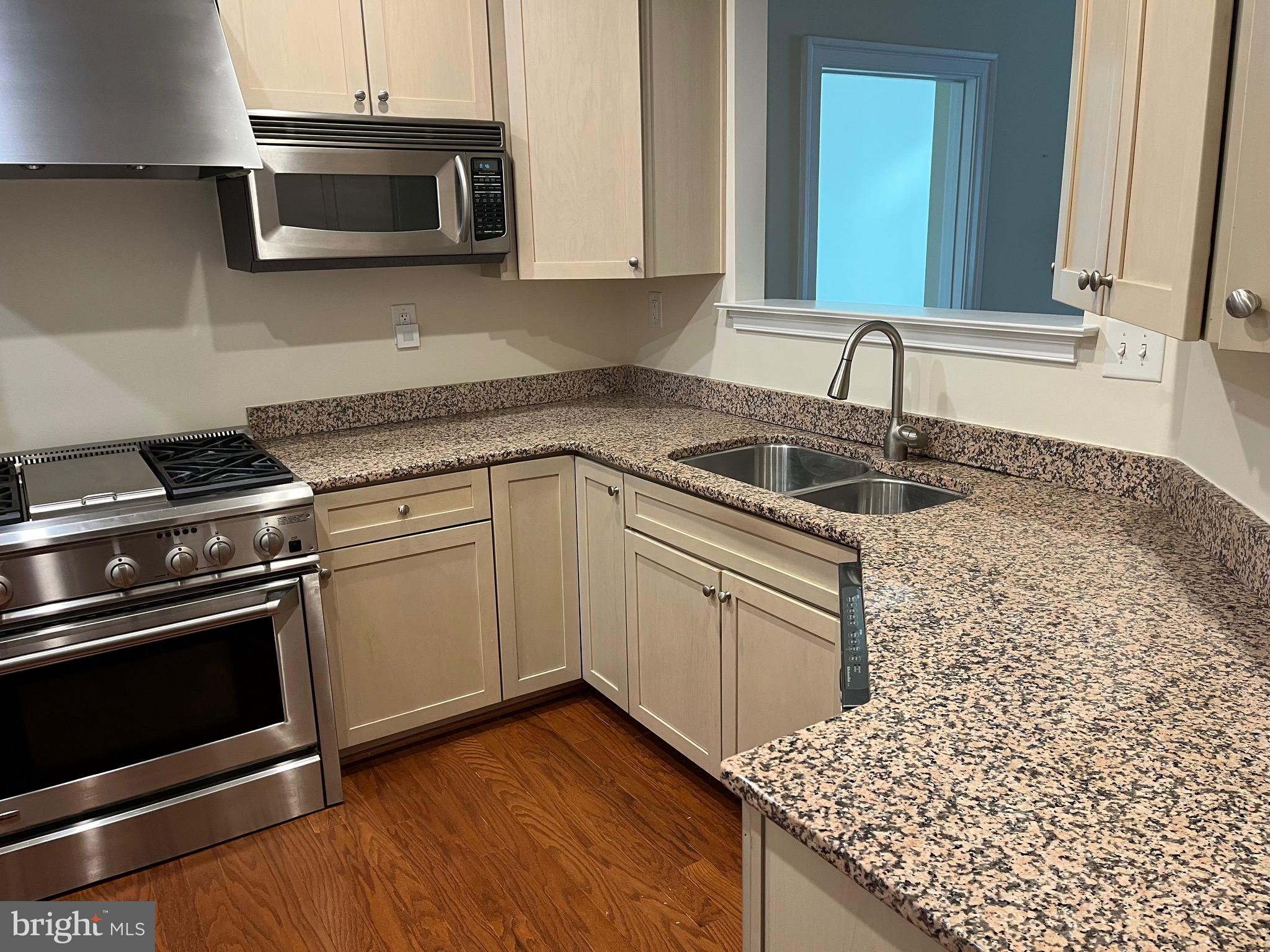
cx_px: 635
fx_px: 954
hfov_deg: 67.3
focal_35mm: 26
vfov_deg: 53.1
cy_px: 476
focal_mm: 5.1
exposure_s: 1/60
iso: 125
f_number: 1.6
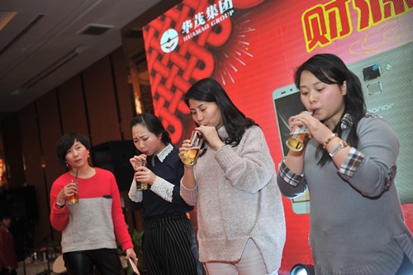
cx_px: 206
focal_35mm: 48
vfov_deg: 28.1
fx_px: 550
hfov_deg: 41.1
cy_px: 138
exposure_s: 1/250
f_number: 2.8
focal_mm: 48
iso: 500
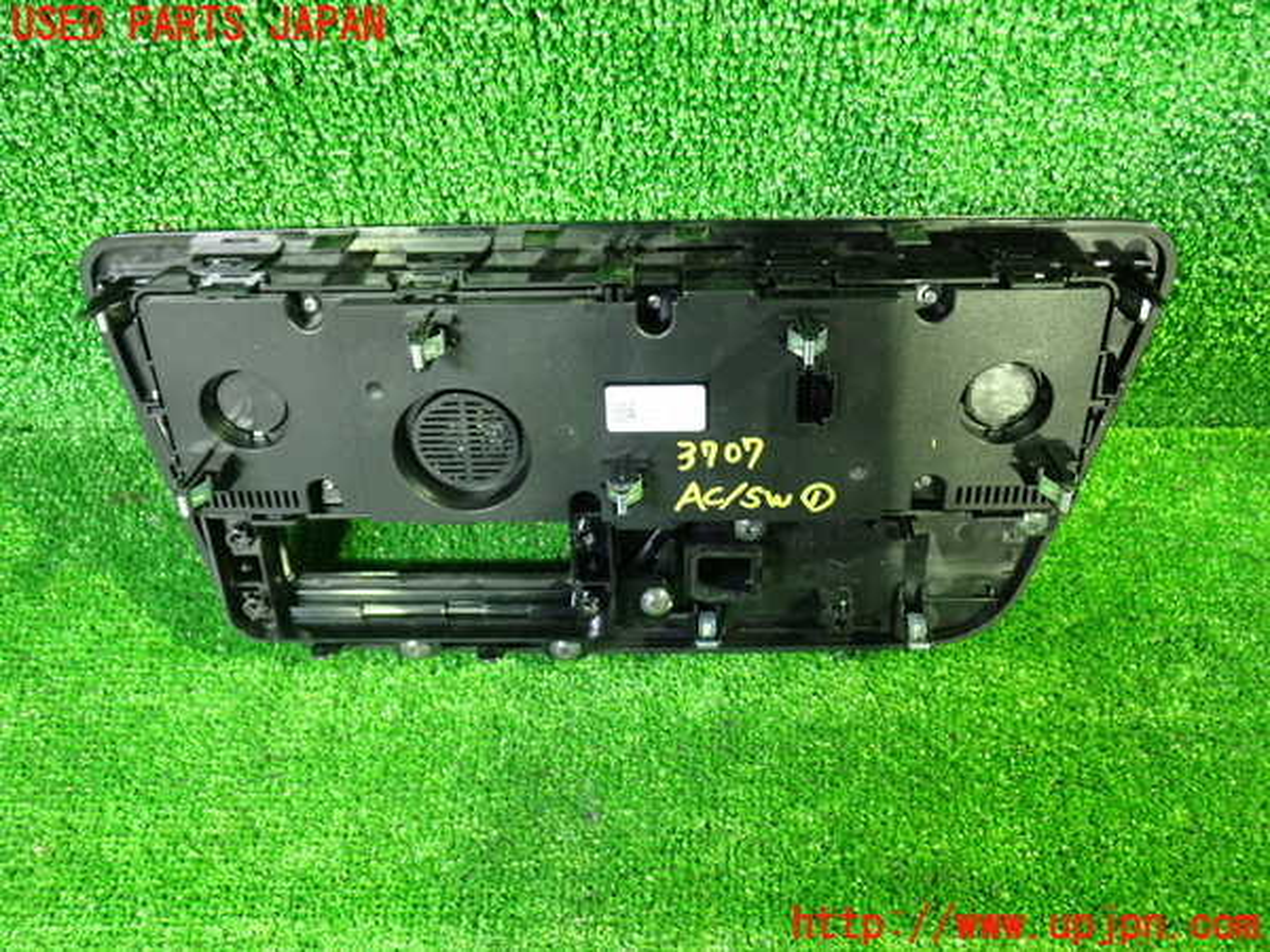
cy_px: 476
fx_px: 1101
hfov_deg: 60.0
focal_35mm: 30
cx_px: 635
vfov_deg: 46.8
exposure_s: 1/15
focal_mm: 5.4
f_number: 2.3
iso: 800
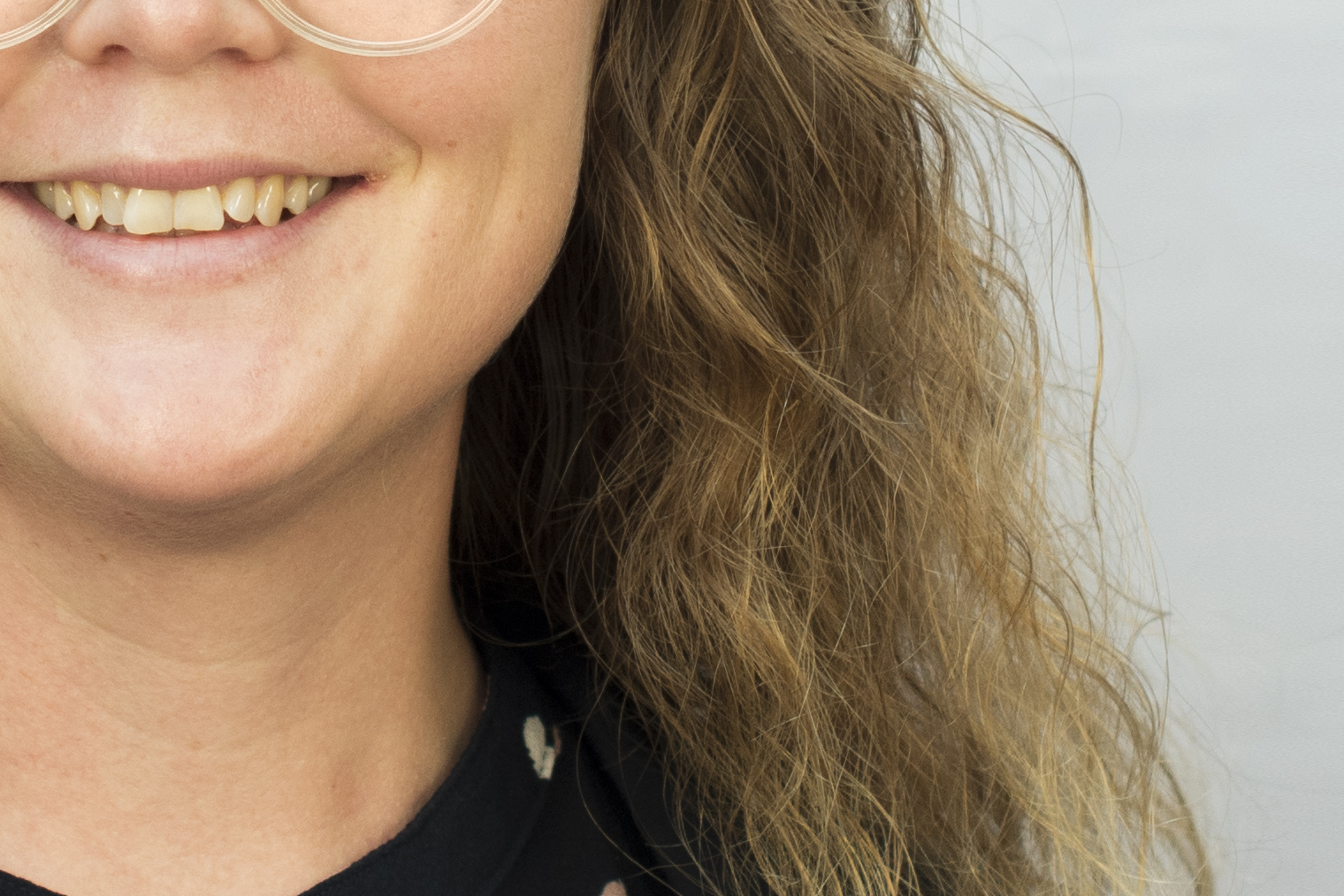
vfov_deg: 4.6
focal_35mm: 296
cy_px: -95
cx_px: 665
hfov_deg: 7.0
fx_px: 11052
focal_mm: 50
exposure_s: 1/200
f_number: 3.5
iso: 400
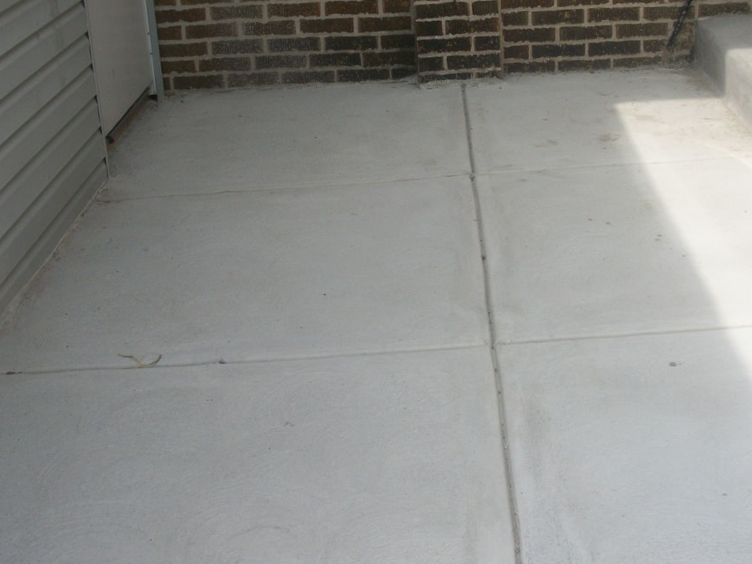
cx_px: 425
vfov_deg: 26.8
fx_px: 1173
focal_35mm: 54
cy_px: 170
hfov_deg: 35.5
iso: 80
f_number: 5.6
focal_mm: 6.3
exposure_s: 1/320
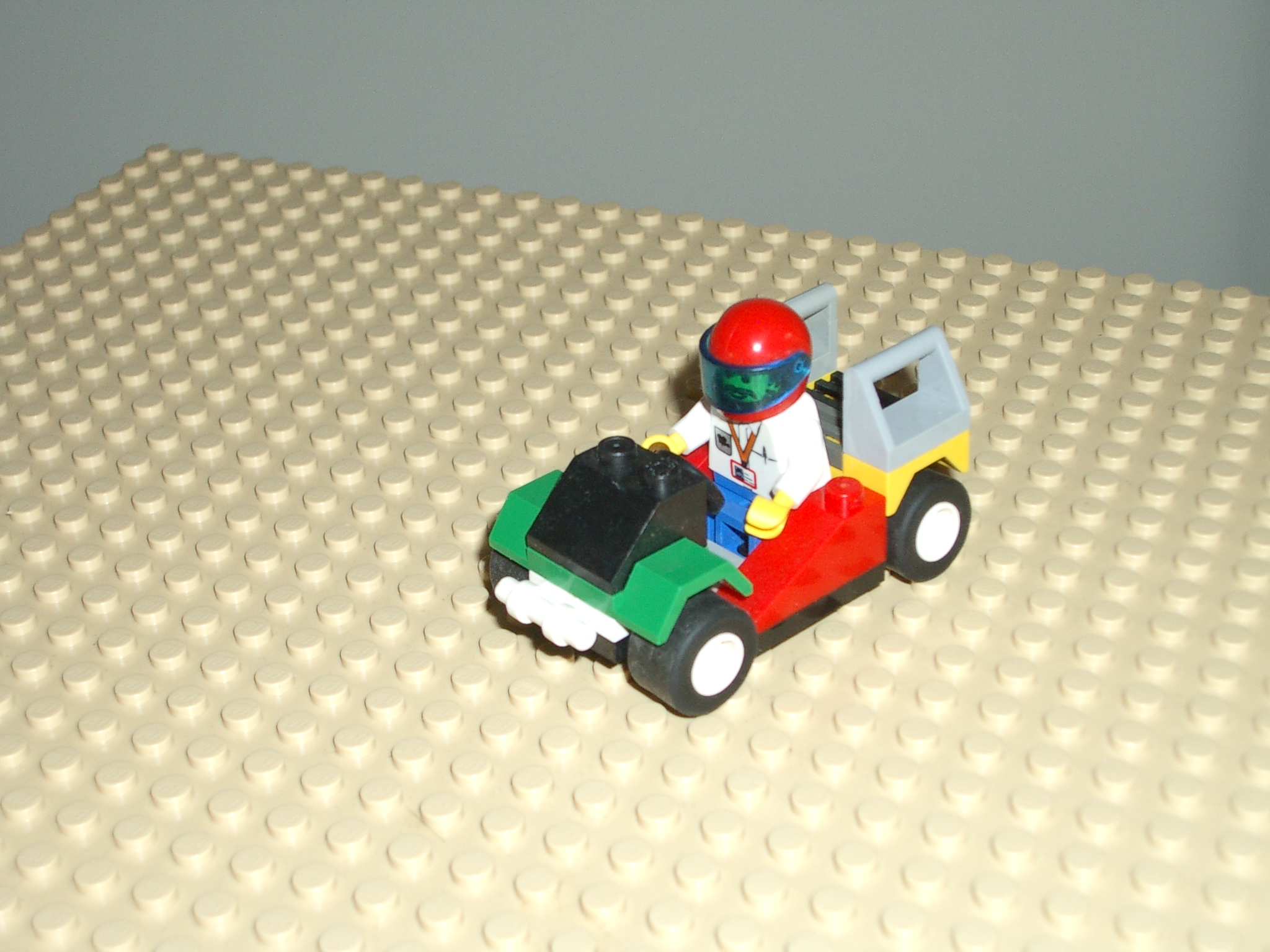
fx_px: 2275
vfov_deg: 23.7
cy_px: 476
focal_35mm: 62
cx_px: 635
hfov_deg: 31.2
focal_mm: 10.2
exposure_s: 1/40
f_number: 3.5
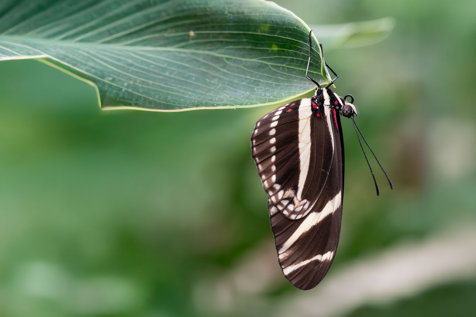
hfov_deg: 19.5
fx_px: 1388
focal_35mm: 105
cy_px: 158
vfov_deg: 13.0
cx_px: 238
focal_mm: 105
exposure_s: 1/60
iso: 1600
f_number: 11
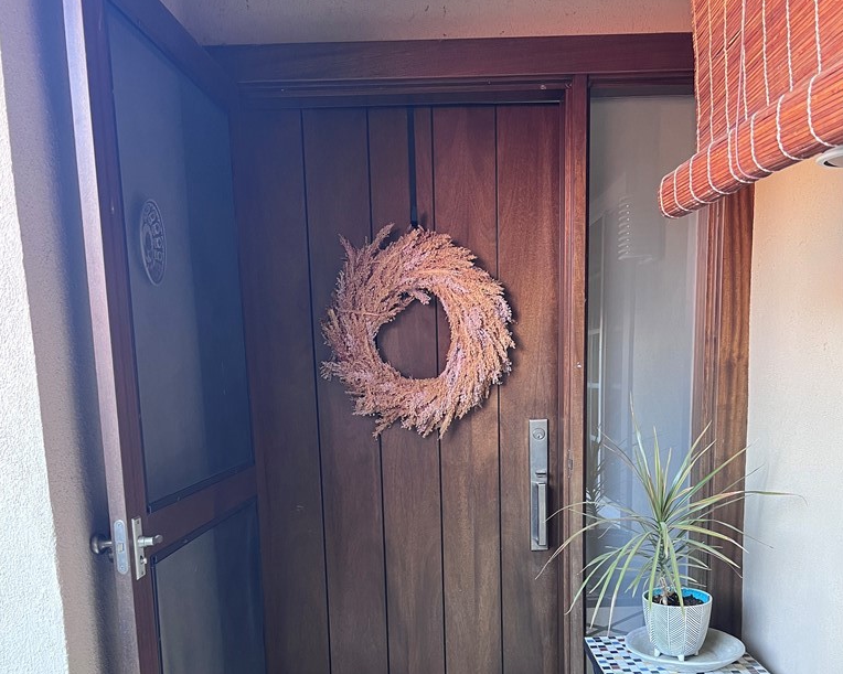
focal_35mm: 34
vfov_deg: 42.1
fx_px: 848
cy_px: 501
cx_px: 423
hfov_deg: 52.8
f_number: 1.5
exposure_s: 1/60
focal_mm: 5.7
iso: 200
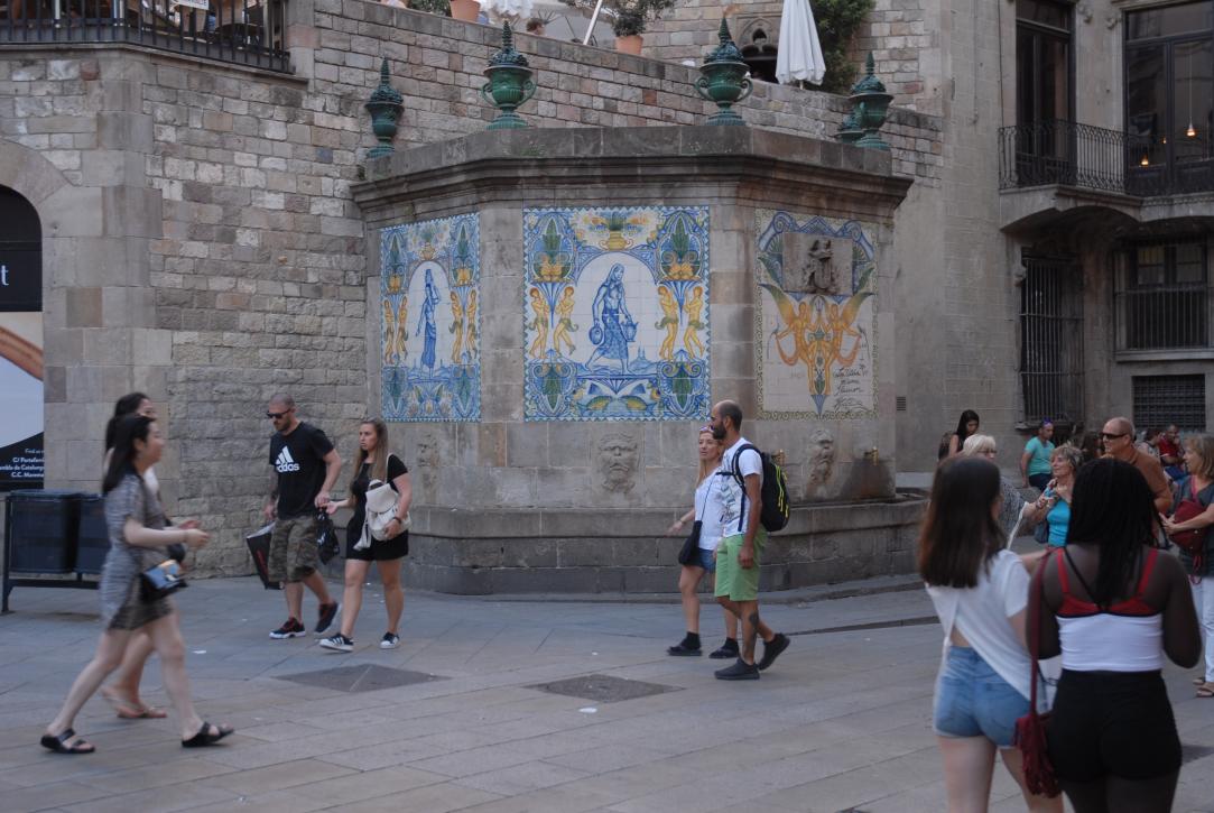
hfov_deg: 42.3
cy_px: 406
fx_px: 1570
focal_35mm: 46
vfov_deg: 29.0
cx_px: 607
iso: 160
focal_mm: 31
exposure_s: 1/60
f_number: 4
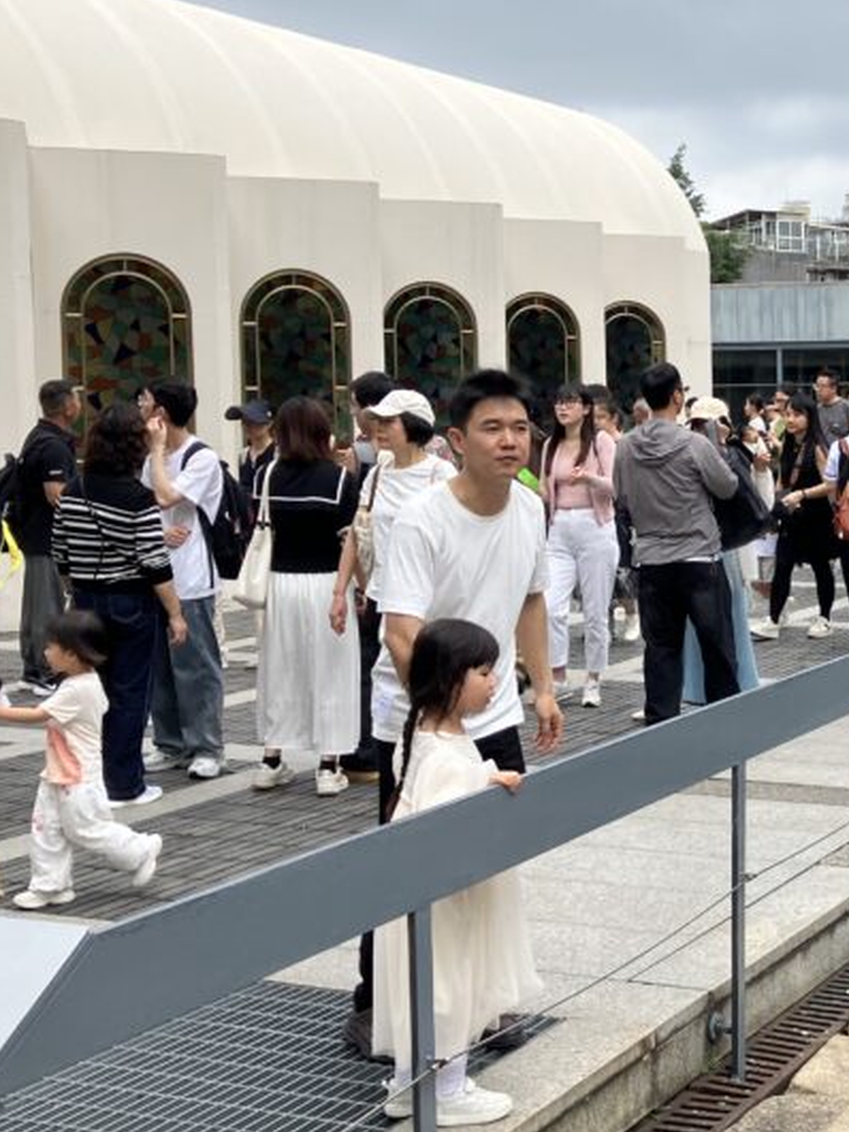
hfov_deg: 25.3
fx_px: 1767
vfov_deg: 35.5
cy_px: 529
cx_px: 913
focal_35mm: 54
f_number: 1.8
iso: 32
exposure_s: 1/934
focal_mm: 3.99
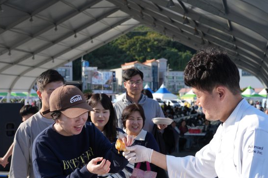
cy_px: 124
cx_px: 126
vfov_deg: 21.1
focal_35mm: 64
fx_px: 476
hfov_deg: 31.4
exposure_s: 1/400
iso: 125
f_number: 5.6
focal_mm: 44
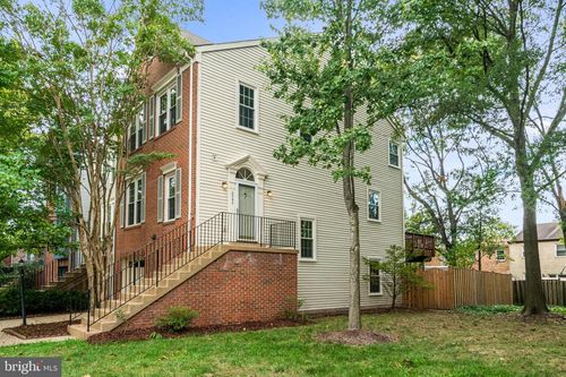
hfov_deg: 73.8
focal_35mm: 24
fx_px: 377
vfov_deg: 53.1
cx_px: 283
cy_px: 188
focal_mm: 24
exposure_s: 1/800
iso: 1250
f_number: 8
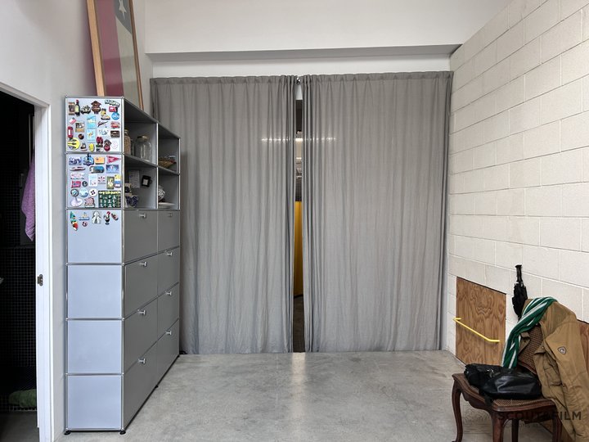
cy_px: 221
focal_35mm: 26
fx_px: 442
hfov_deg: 67.3
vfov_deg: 53.1
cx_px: 294
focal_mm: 5.7
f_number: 1.5
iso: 125
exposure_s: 1/100
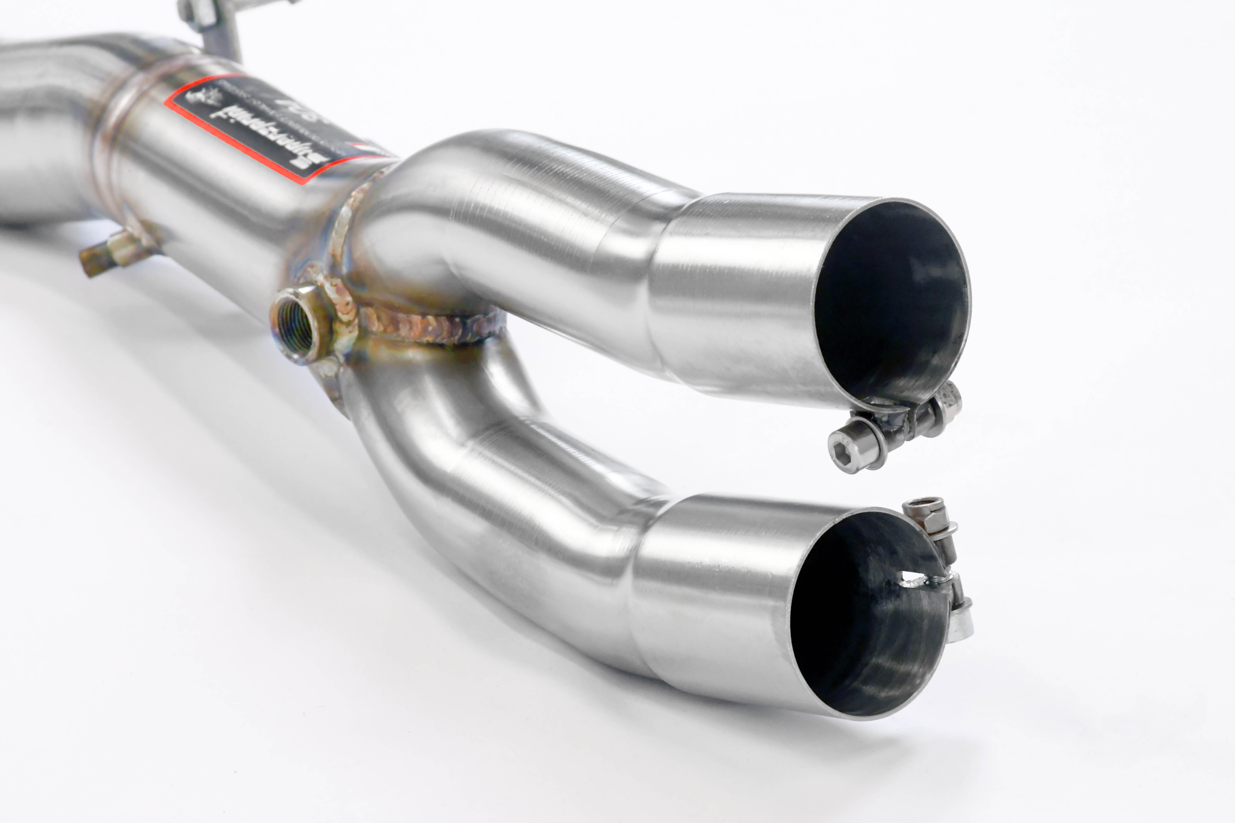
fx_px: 5763
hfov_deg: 12.2
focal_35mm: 168
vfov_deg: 8.2
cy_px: 412
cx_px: 618
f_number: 13
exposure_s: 1/125
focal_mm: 112
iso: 2500
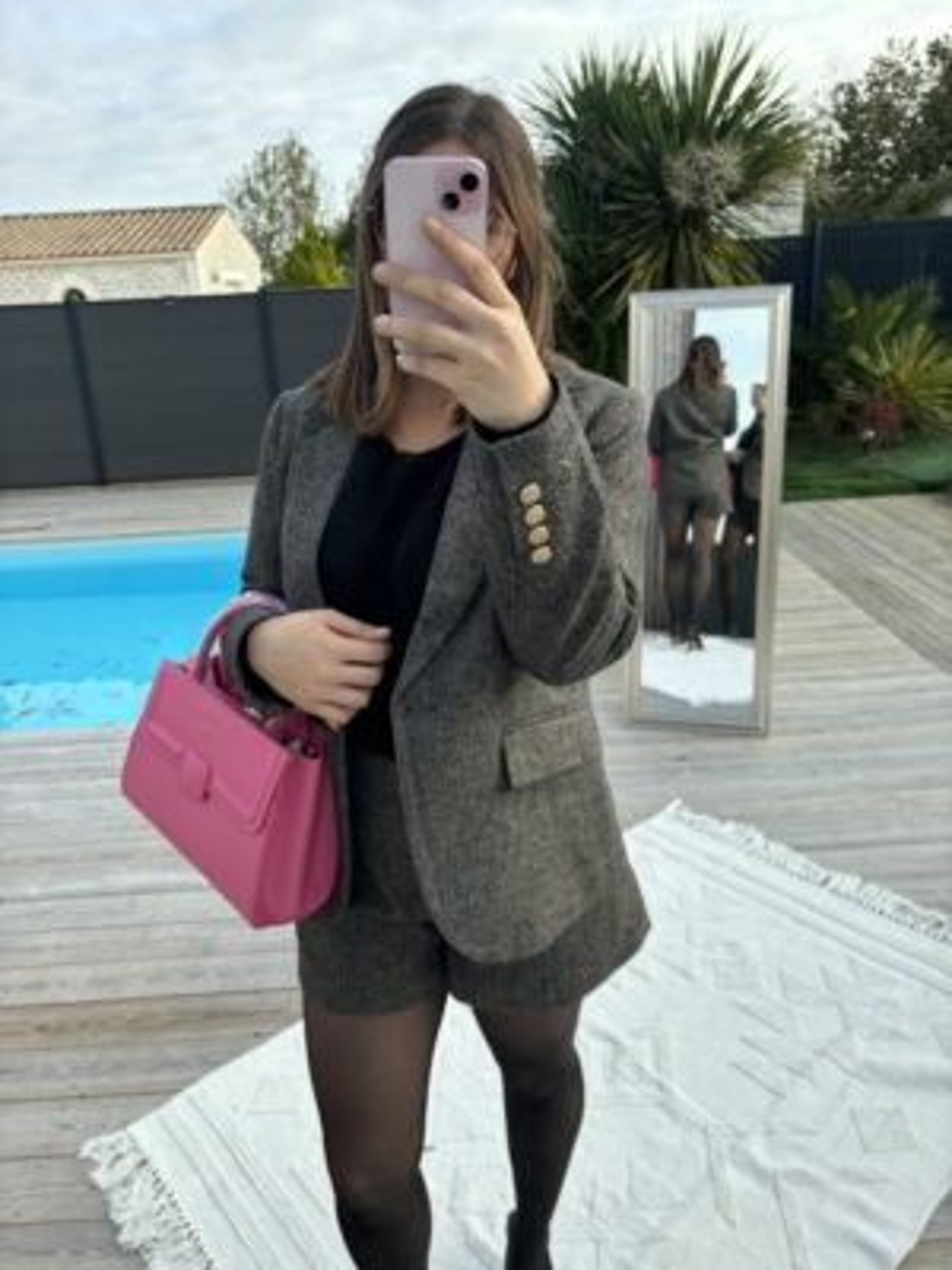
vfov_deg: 67.3
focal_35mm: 26
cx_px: 476
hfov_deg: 53.1
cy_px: 635
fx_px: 953
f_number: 1.6
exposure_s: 1/742
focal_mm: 5.96
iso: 50
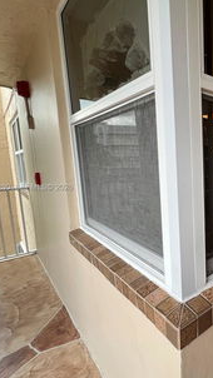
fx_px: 201
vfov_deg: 86.6
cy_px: 188
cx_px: 236
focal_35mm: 20
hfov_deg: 43.1
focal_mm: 1.57
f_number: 1.8
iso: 32
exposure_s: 1/99
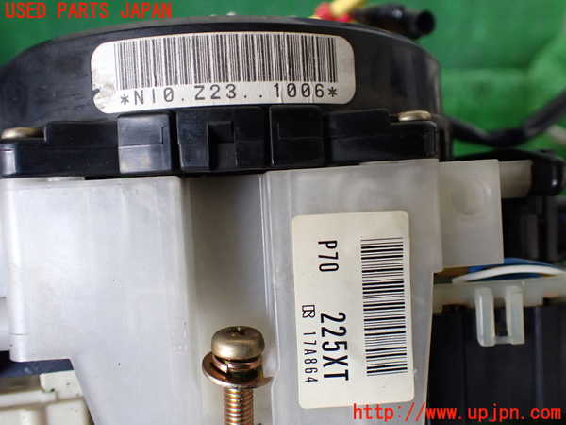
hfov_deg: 60.0
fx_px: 491
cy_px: 212
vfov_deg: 46.8
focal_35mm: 30
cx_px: 283
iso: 400
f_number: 2.3
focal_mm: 5.4
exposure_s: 1/125
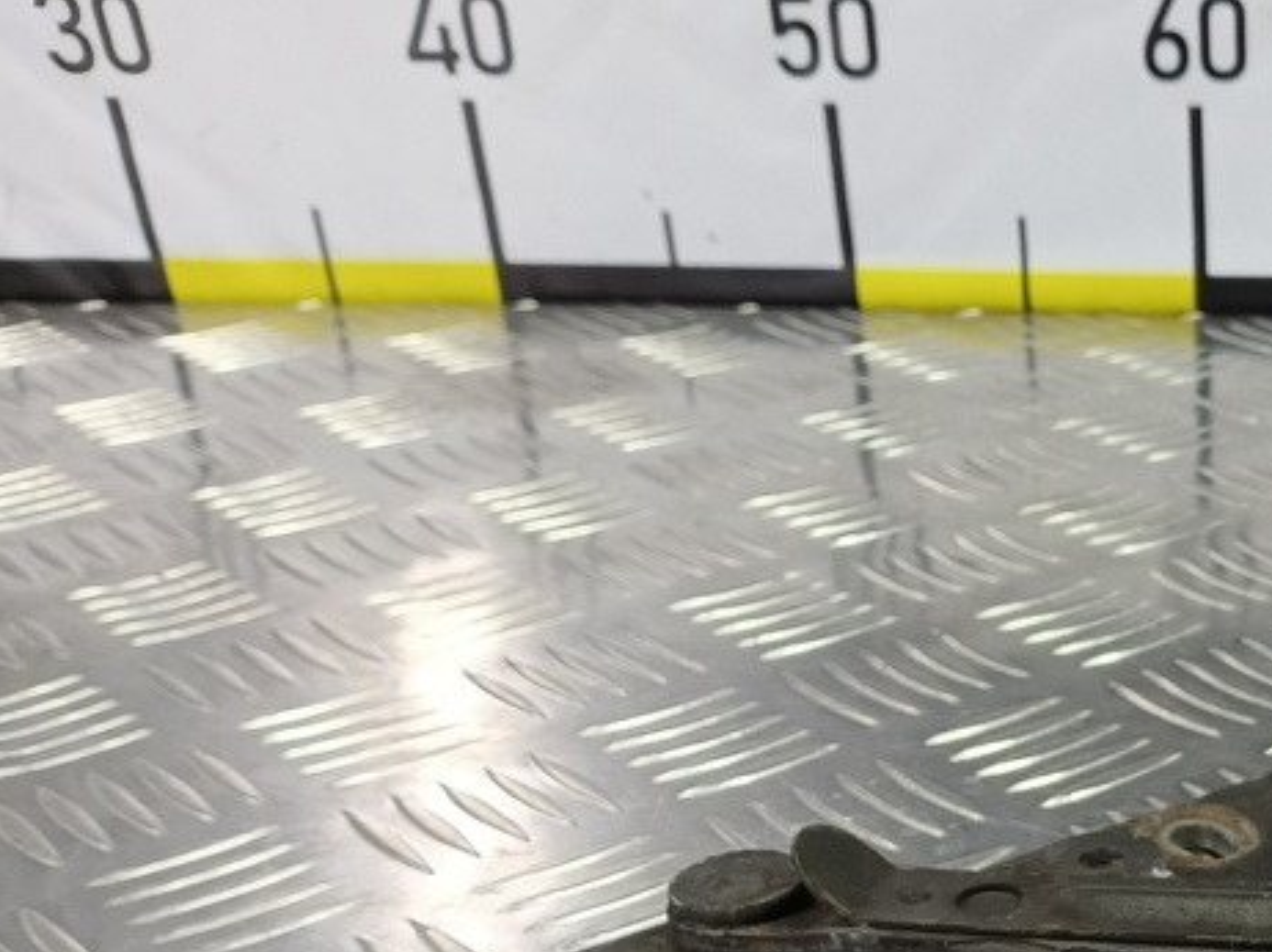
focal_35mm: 51
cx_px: 1357
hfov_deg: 33.3
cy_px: 1007
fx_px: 1873
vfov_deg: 26.6
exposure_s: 1/50
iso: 133
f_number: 1.6
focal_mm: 4.11
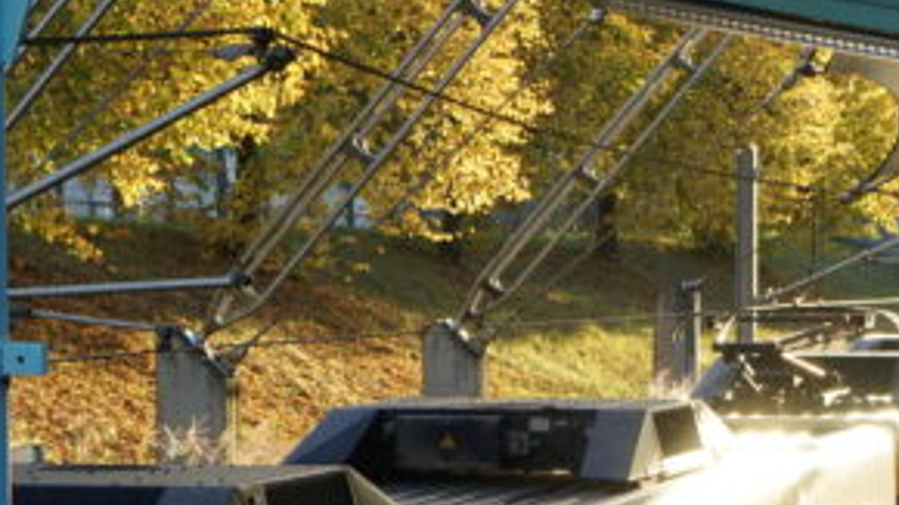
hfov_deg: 12.3
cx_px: 722
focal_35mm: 175
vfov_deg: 6.9
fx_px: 4171
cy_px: 651
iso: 500
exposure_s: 1/60
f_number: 16
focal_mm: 63
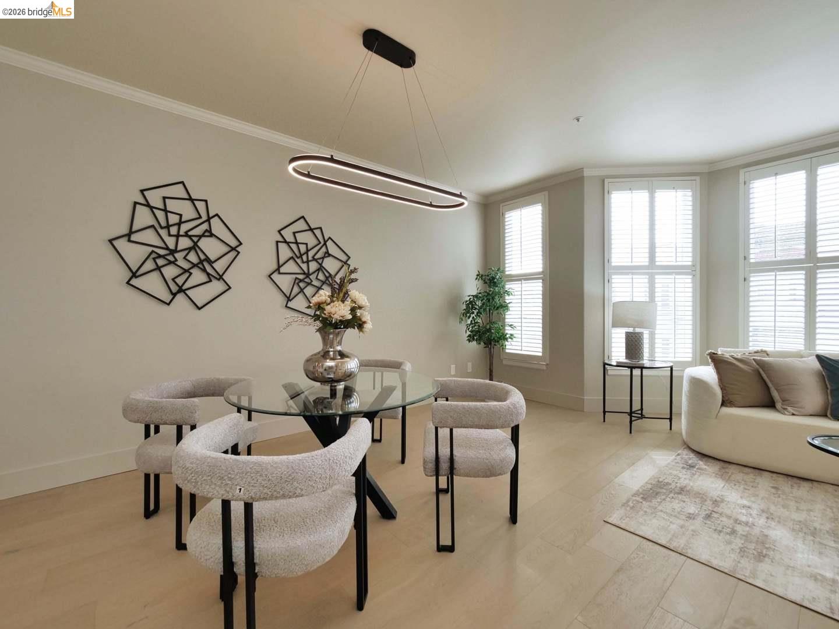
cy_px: 314
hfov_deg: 102.1
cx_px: 420
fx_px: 339
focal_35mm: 14
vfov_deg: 85.7
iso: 800
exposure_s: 1/160
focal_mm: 7
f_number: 6.3
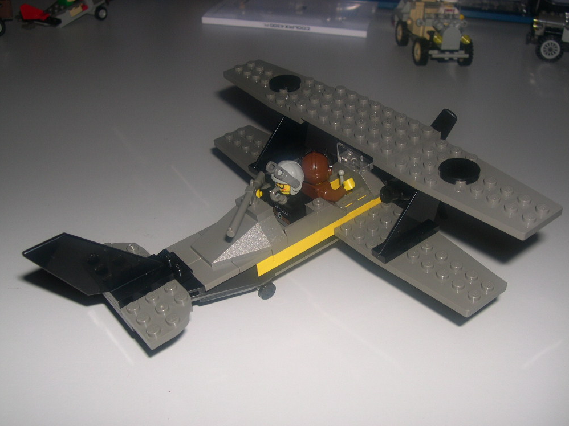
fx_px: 641
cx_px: 291
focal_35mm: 39
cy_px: 216
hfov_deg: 47.9
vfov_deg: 36.8
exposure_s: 1/60
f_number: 7.6
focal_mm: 8
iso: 100
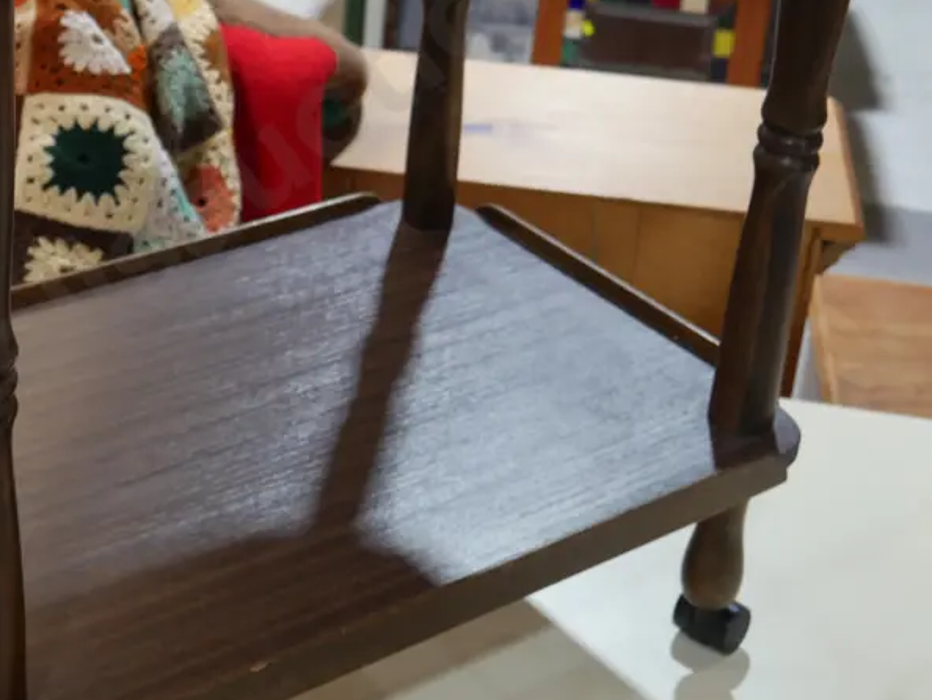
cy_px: 159
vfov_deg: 21.1
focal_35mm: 69
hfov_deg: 27.9
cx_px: 278
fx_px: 1859
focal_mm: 20
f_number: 4.4
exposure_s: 1/60
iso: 640
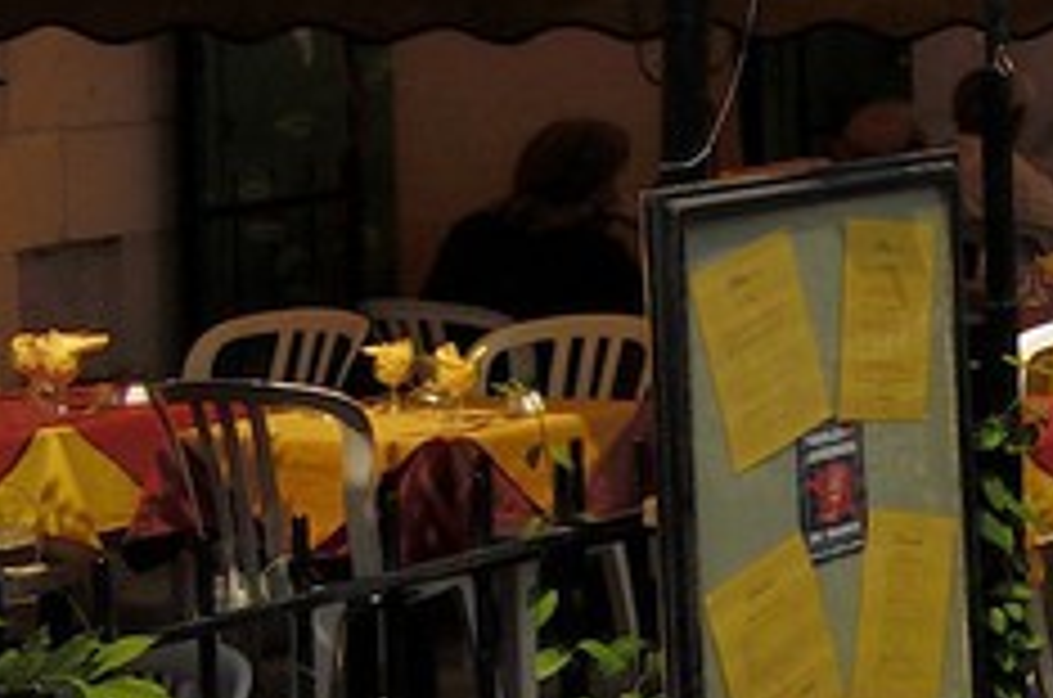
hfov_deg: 9.8
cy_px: -189
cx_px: 3586
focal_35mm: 123
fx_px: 3590
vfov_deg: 10.9
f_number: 9.5
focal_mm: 12
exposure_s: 1/160
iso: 100
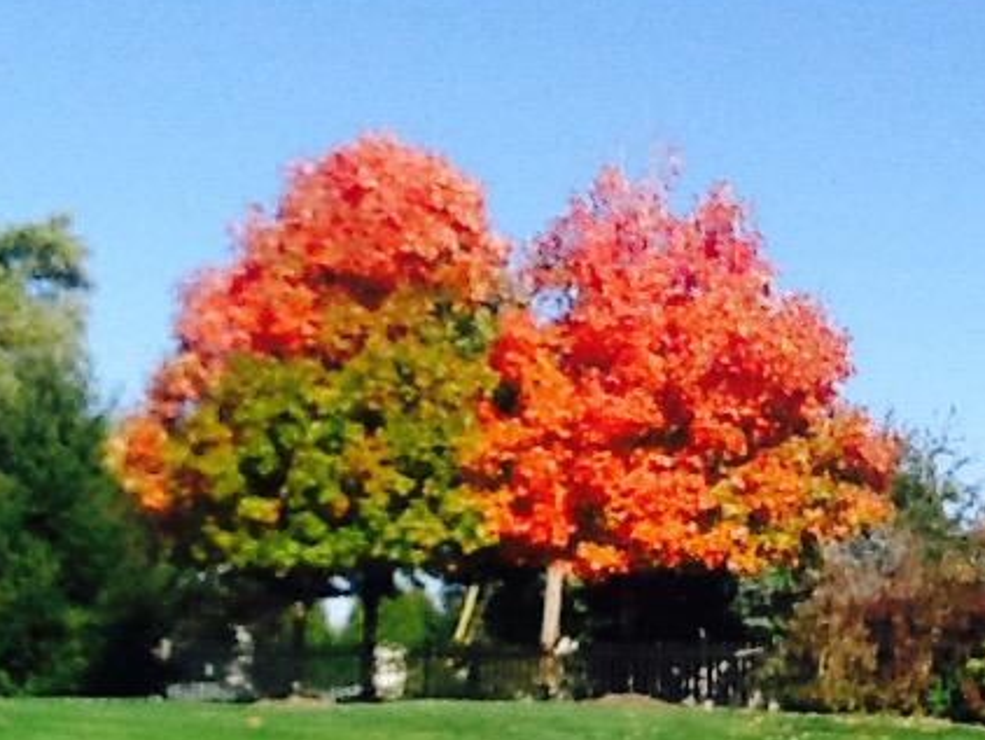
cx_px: 574
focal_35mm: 100
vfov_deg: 14.8
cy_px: 399
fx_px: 2847
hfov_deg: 19.6
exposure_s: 1/1070
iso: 40
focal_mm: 2.03
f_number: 2.4
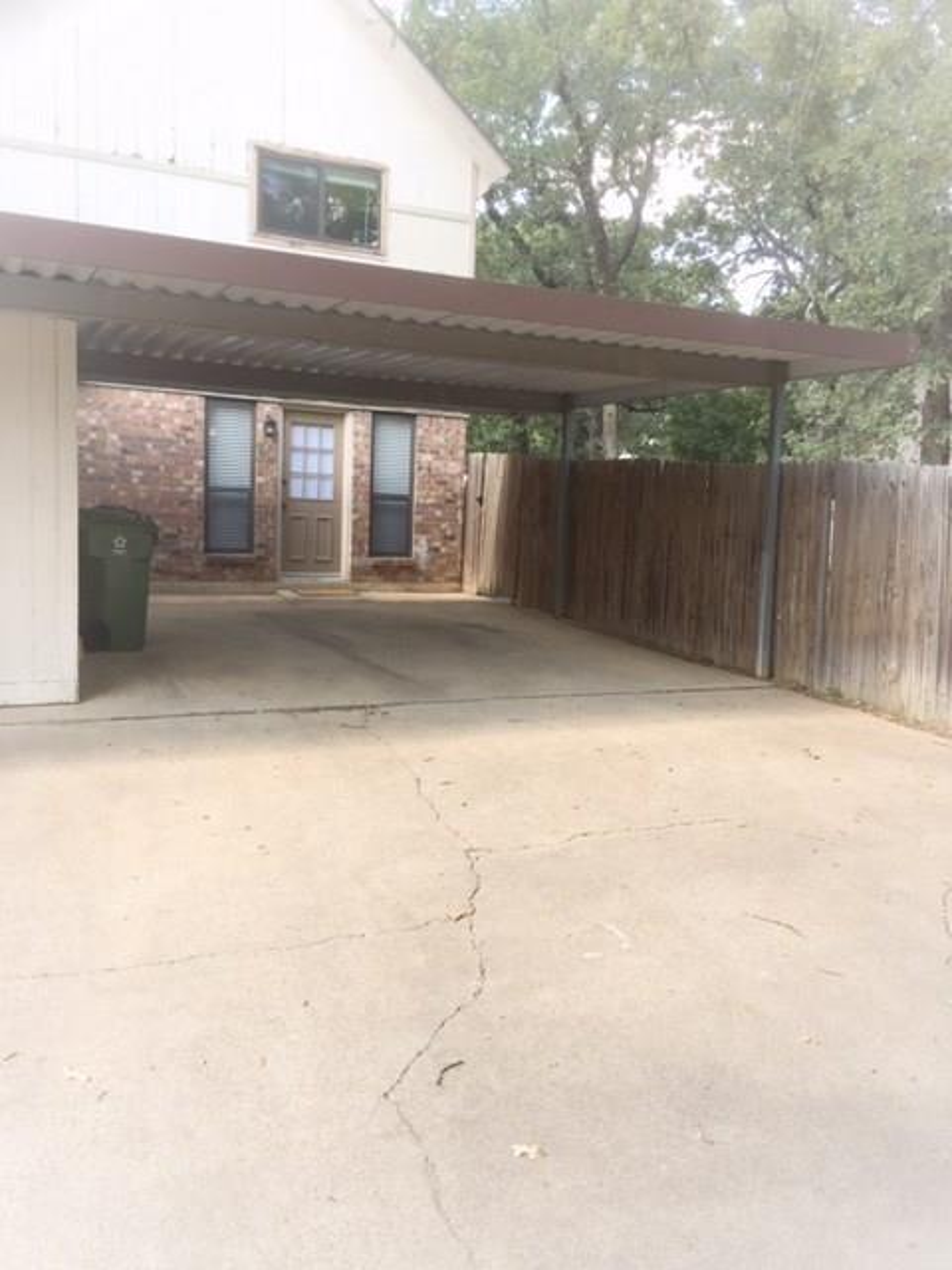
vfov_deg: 61.7
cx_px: 476
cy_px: 635
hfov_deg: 48.2
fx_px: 1063
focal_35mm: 29
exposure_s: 1/235
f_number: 2.2
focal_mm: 4.15
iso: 32
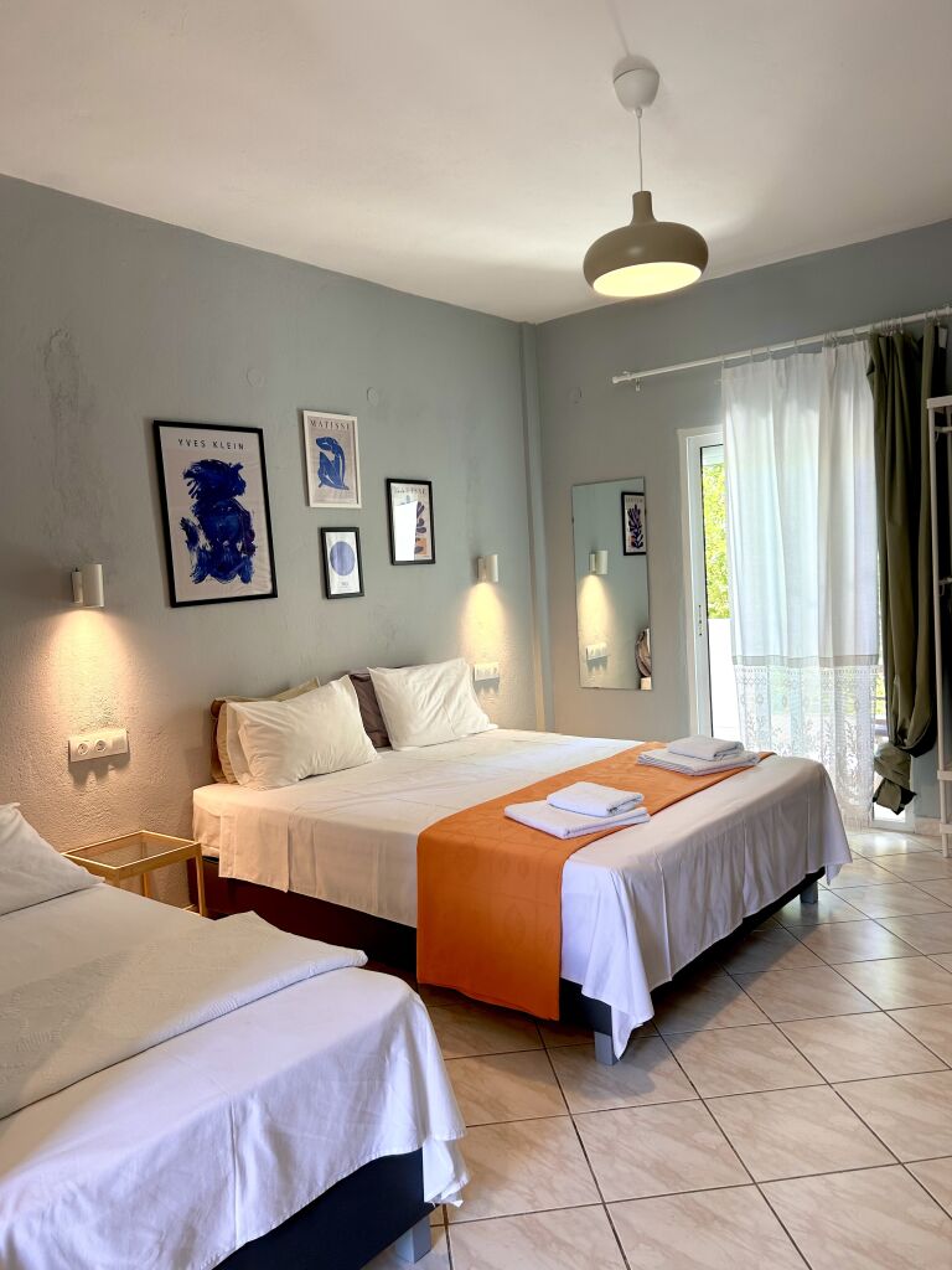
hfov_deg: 53.1
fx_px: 953
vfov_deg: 67.3
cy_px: 635
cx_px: 476
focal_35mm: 26
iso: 50
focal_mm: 5.7
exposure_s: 1/100
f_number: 1.5
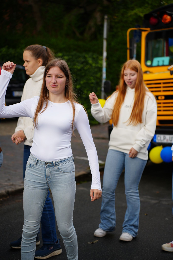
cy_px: 130
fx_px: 541
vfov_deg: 27.0
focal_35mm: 75
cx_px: 86
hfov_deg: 18.2
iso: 200
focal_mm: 75
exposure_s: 1/1250
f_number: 2.8
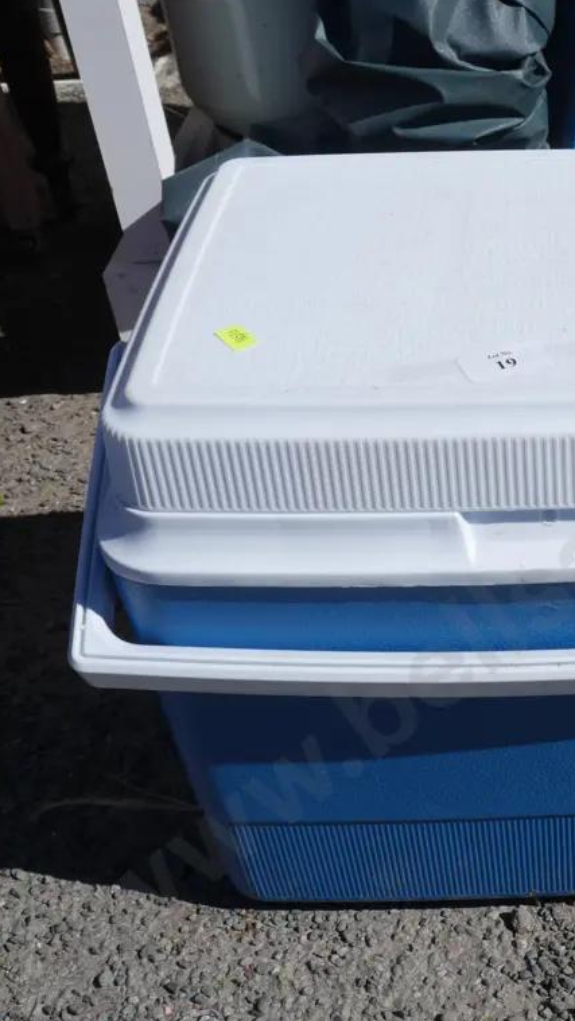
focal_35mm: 50
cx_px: 654
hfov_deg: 22.4
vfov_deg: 41.3
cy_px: 513
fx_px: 1355
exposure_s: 1/640
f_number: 10
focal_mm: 17
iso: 200
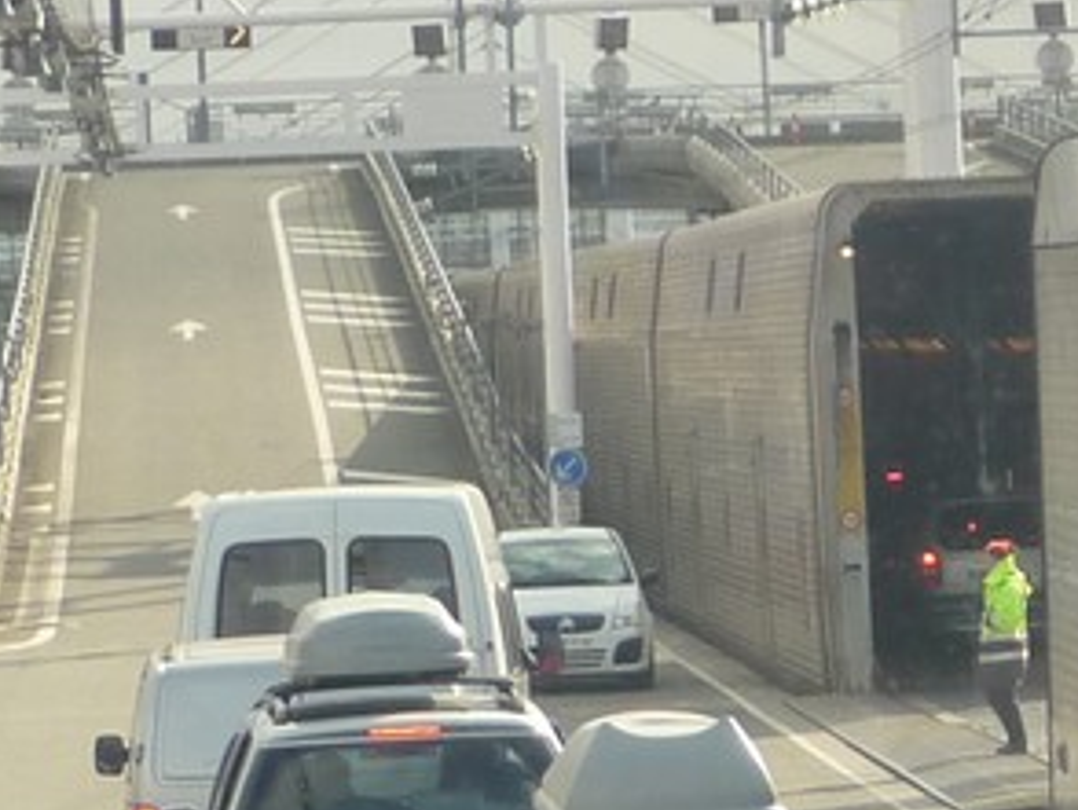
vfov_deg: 5.4
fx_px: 8571
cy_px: 495
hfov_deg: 7.2
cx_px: 1041
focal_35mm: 275
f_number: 4.4
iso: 160
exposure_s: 1/100
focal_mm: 9.8
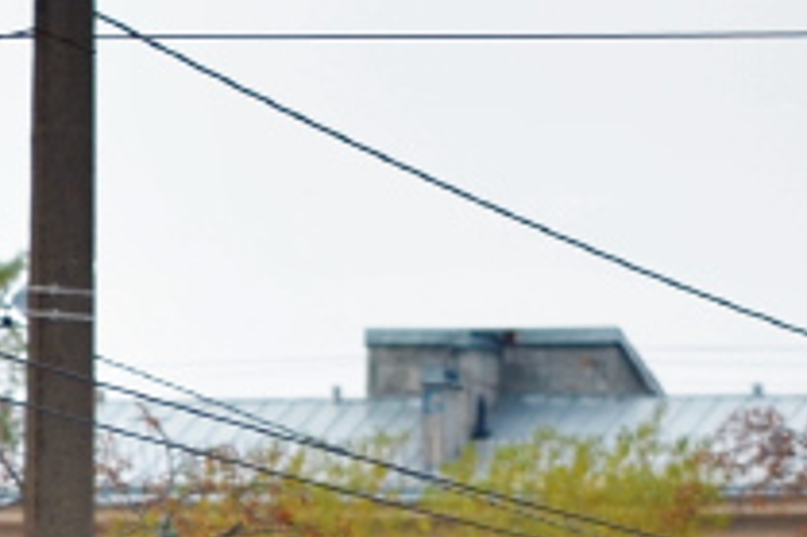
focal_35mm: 913
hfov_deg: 2.3
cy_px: 1431
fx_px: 20450
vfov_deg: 1.5
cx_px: -409
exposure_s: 1/250
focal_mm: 98
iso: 200
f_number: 5
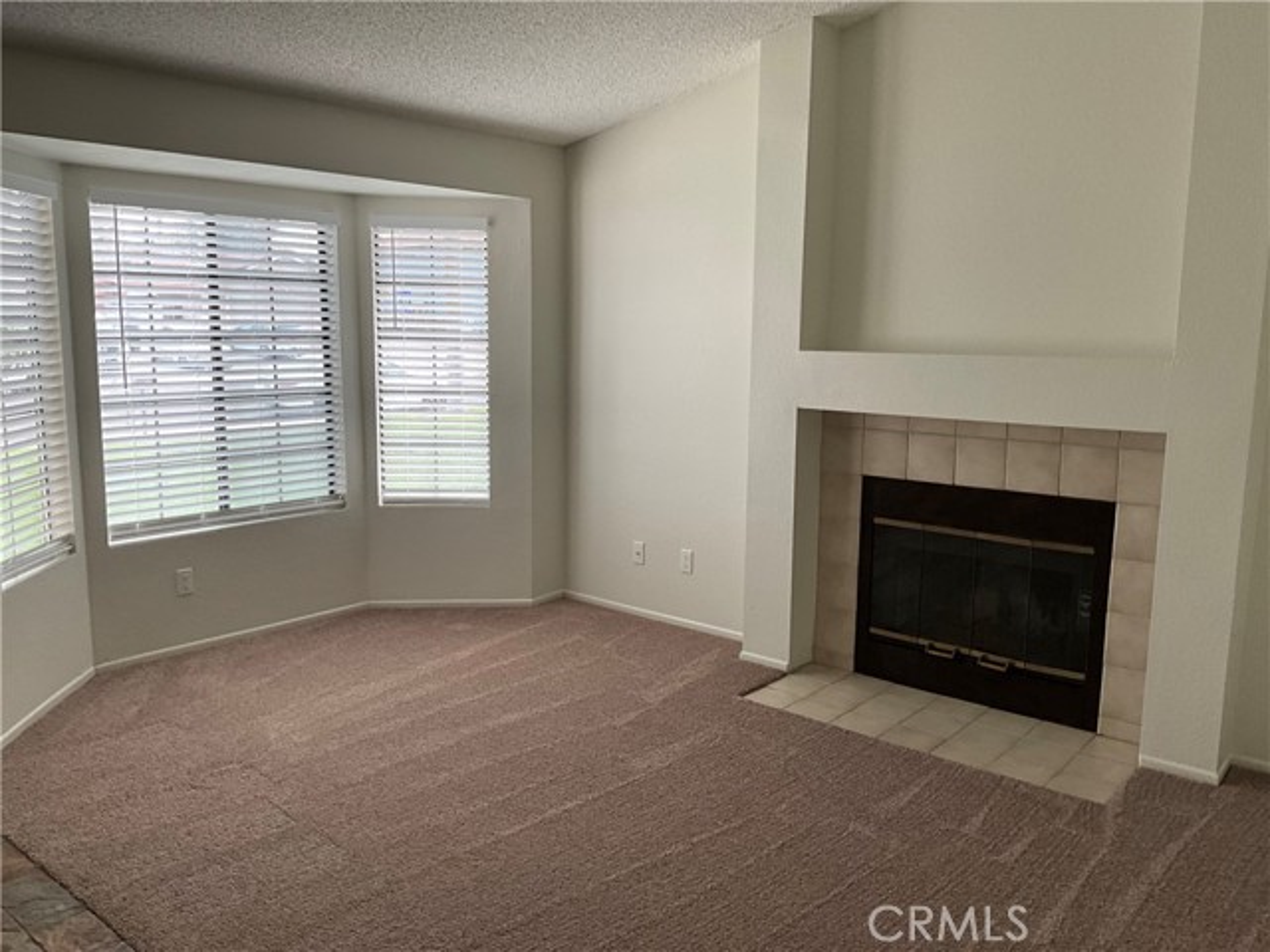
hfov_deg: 61.7
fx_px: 1064
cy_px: 476
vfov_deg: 48.2
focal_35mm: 29
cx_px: 635
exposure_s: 1/118
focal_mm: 3
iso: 64
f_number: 1.8
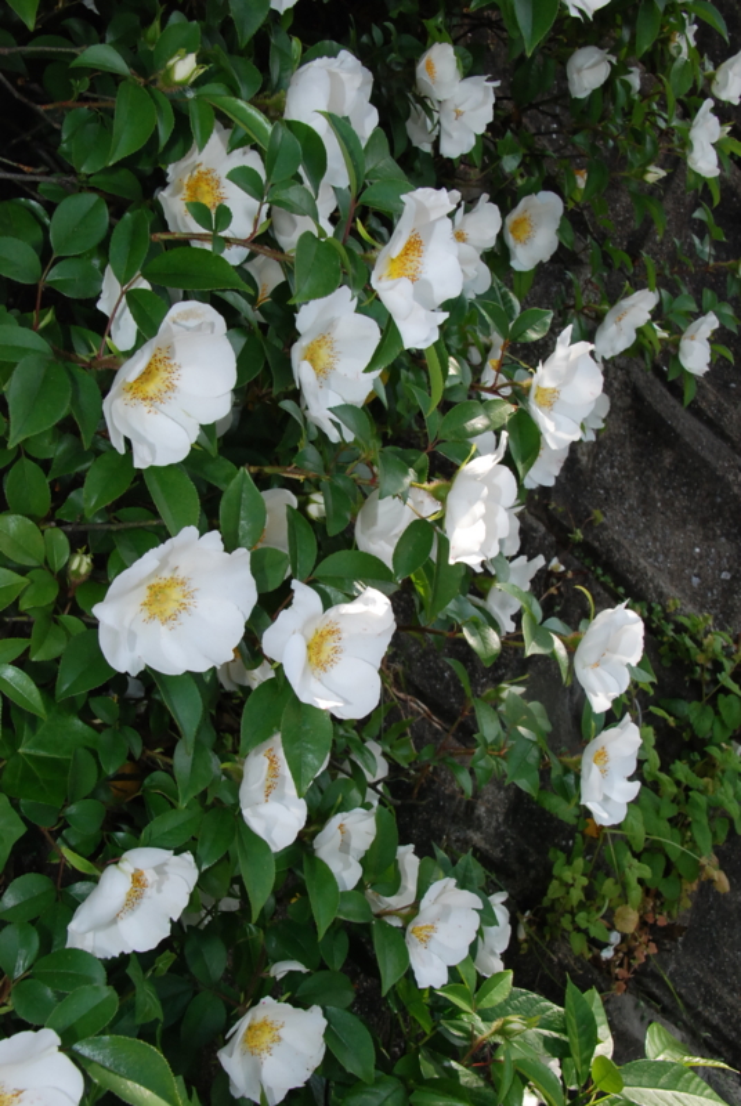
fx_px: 1615
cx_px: 370
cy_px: 553
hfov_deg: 25.8
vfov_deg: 37.8
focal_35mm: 52
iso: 800
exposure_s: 1/200
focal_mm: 35
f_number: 18
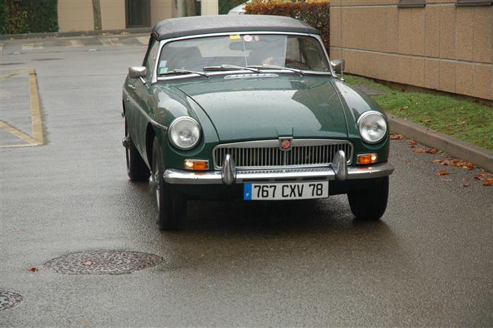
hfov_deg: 19.5
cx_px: 246
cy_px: 164
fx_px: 1437
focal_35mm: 105
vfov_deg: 13.0
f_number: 4.5
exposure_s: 1/200
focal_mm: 70
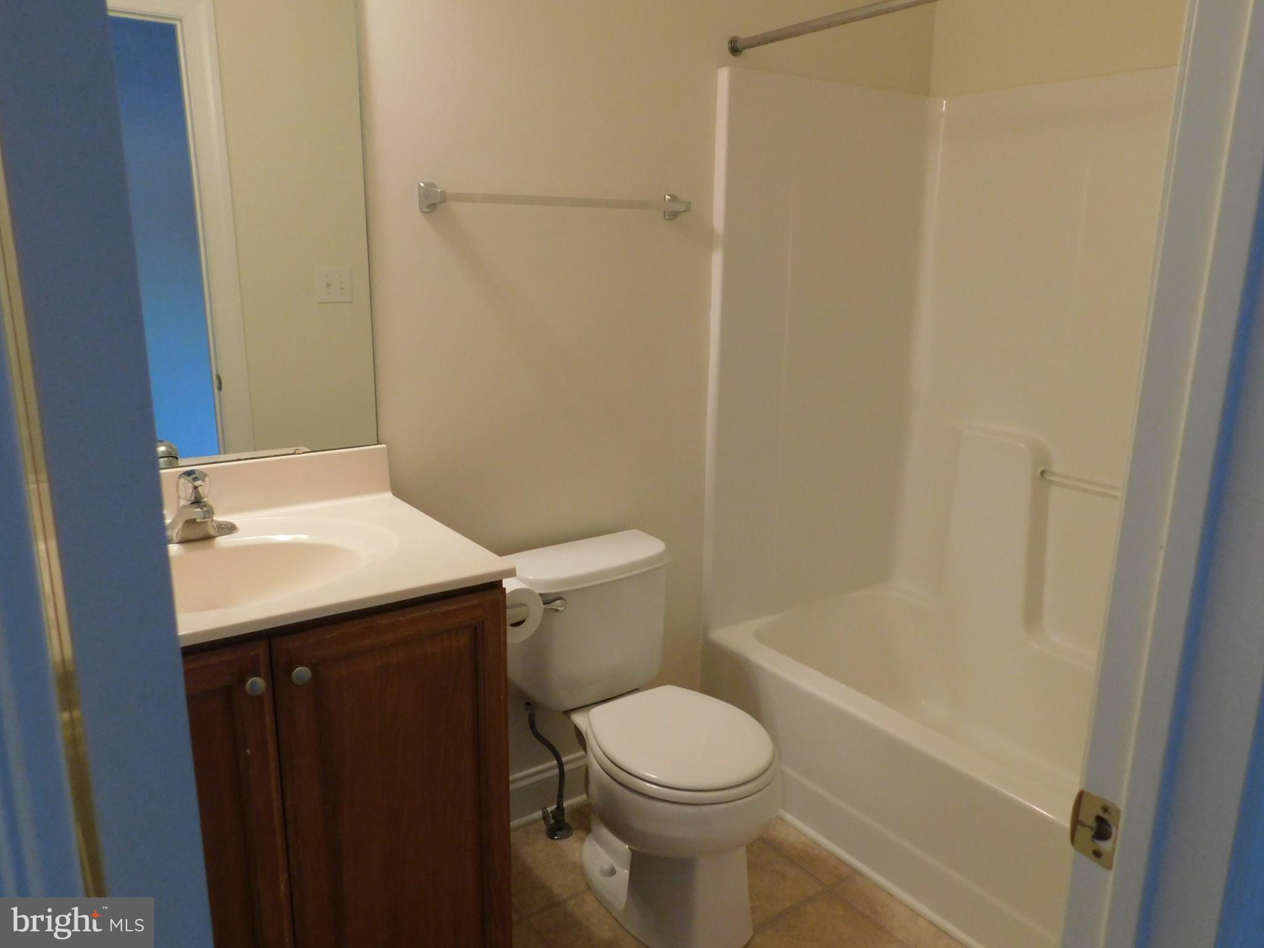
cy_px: 474
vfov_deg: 54.9
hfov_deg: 69.4
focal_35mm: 25
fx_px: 913
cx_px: 632
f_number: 3.1
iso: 360
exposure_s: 1/30
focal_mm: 4.5
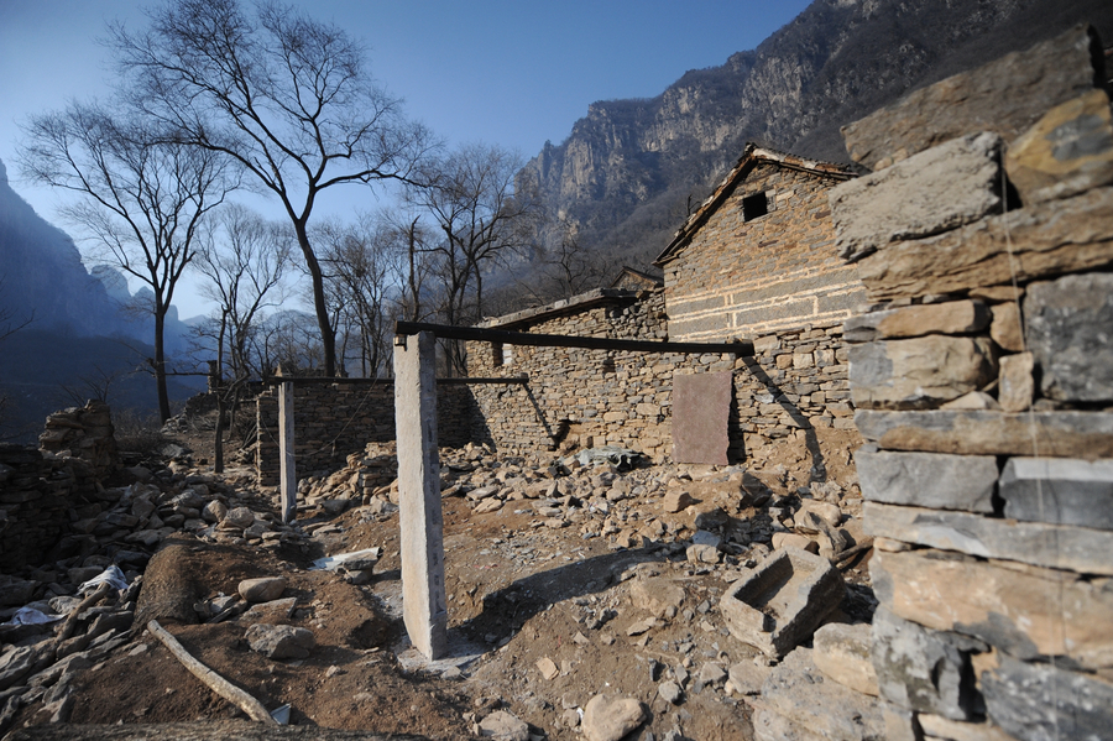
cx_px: 556
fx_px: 433
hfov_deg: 104.3
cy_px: 370
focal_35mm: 14
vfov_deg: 81.1
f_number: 3.2
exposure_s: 1/8000
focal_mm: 14
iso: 800
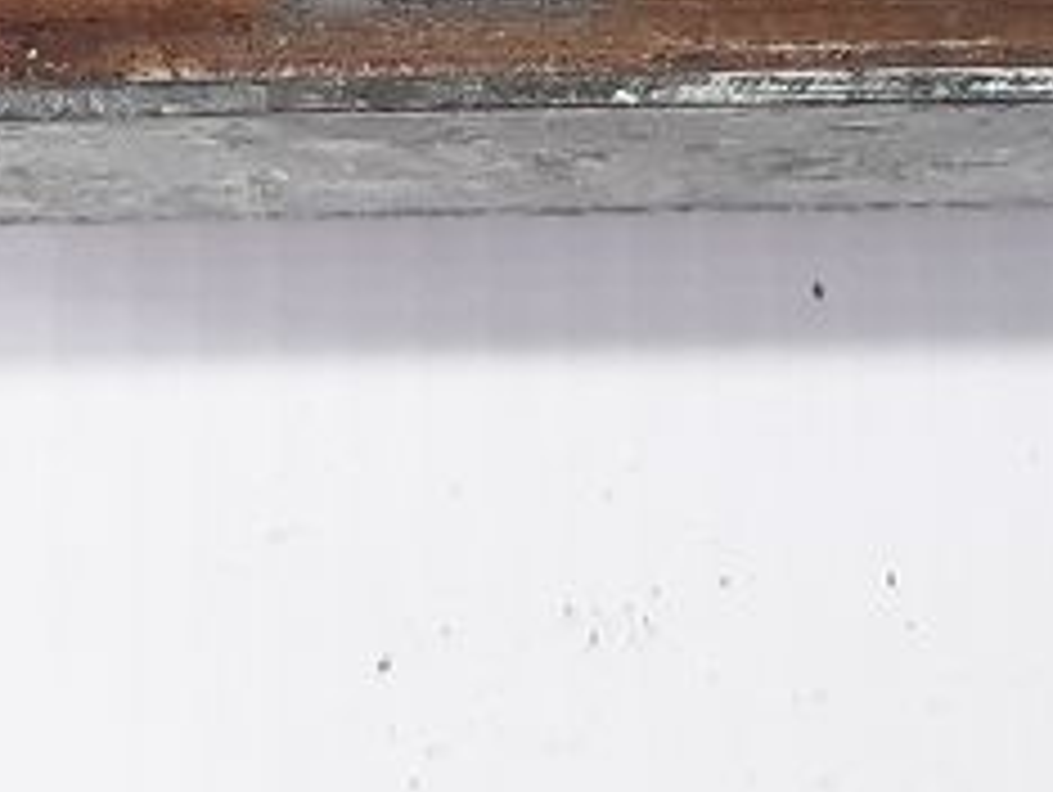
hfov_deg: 15.4
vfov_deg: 10.6
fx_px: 3898
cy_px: -814
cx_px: 612
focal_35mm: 128
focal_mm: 4.6
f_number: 2
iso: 64
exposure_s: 1/60
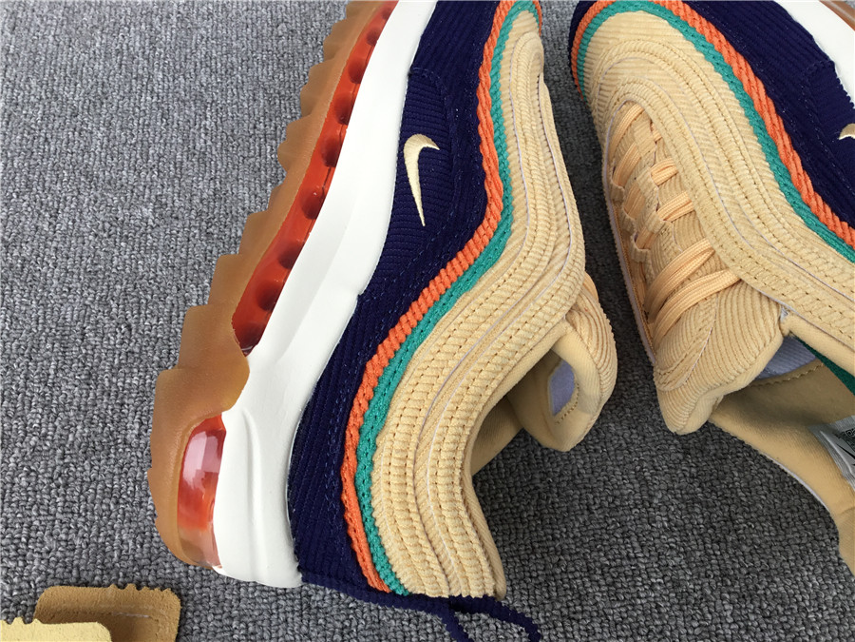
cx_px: 428
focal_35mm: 31
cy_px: 321
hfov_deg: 58.4
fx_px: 766
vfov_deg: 45.4
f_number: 2.4
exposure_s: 1/100
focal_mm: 3.3
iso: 32
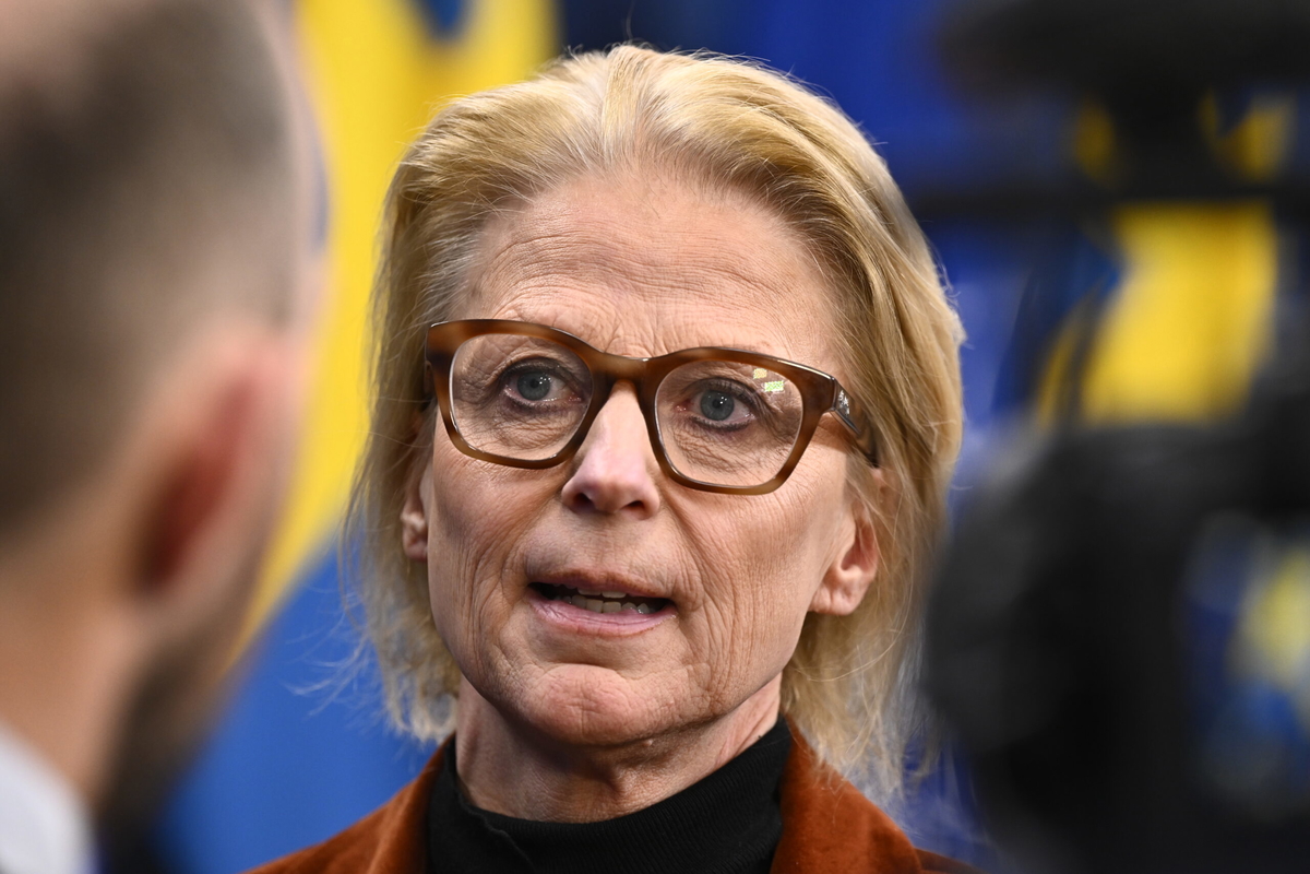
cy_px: 437
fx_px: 6186
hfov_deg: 12.1
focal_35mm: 170
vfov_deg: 8.1
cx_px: 655
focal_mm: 170
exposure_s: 1/250
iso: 1250
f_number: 4
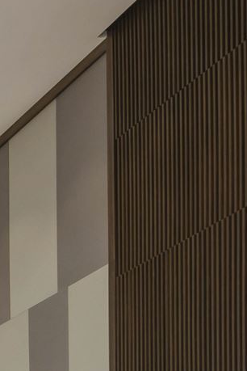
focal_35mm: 111
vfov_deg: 16.1
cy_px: 631
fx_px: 1142
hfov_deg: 9.5
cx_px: -512
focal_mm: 16
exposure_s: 1/30
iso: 200
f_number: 7.1
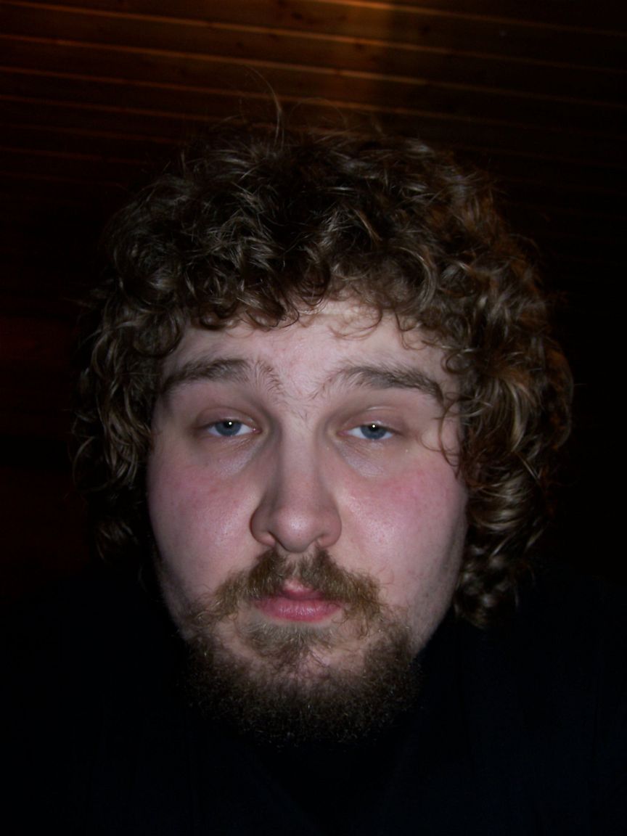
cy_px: 418
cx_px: 314
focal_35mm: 40
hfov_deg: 36.0
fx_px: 966
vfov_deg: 46.8
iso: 80
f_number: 2.8
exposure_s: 1/60
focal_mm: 6.7
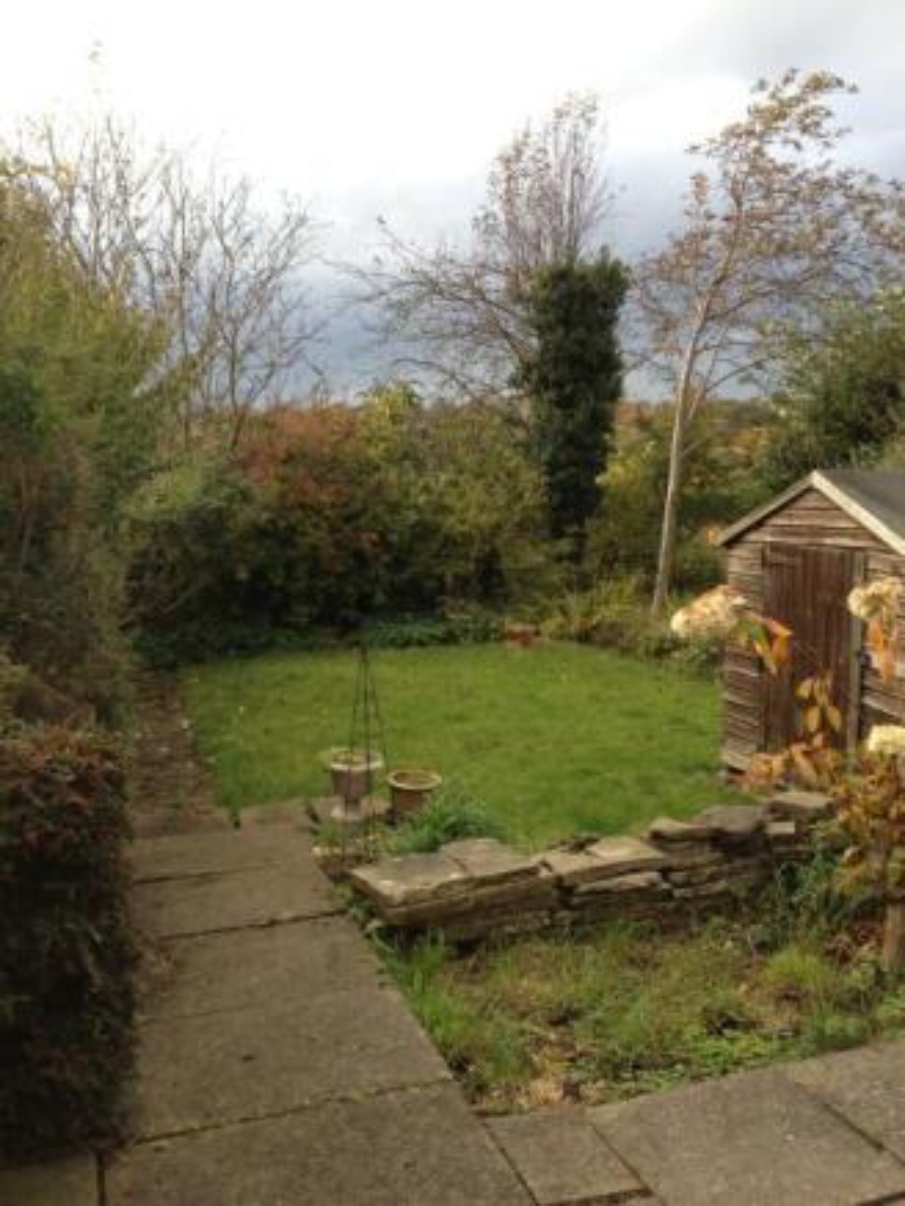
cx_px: 452
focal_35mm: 35
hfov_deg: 40.7
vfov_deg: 52.6
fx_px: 1219
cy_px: 603
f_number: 2.4
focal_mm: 4.28
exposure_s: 1/259
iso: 64
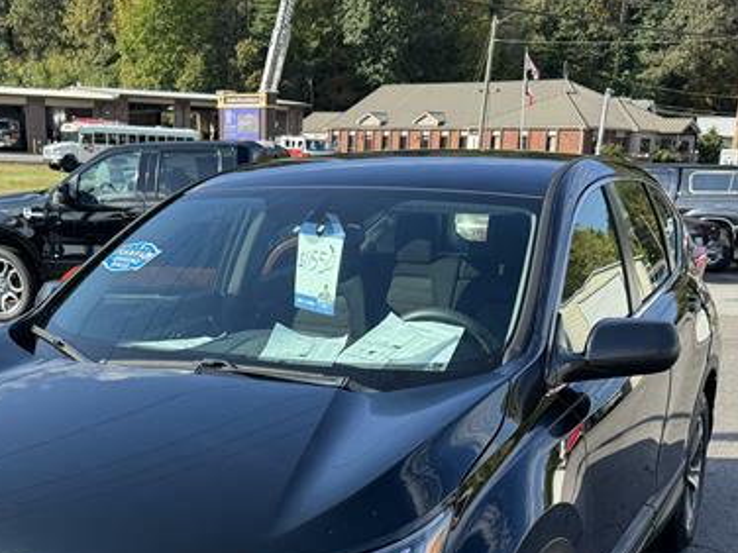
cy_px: 510
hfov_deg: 37.4
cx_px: 300
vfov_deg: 27.4
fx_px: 1087
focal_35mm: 51
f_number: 1.78
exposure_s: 1/1261
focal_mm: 6.76
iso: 80
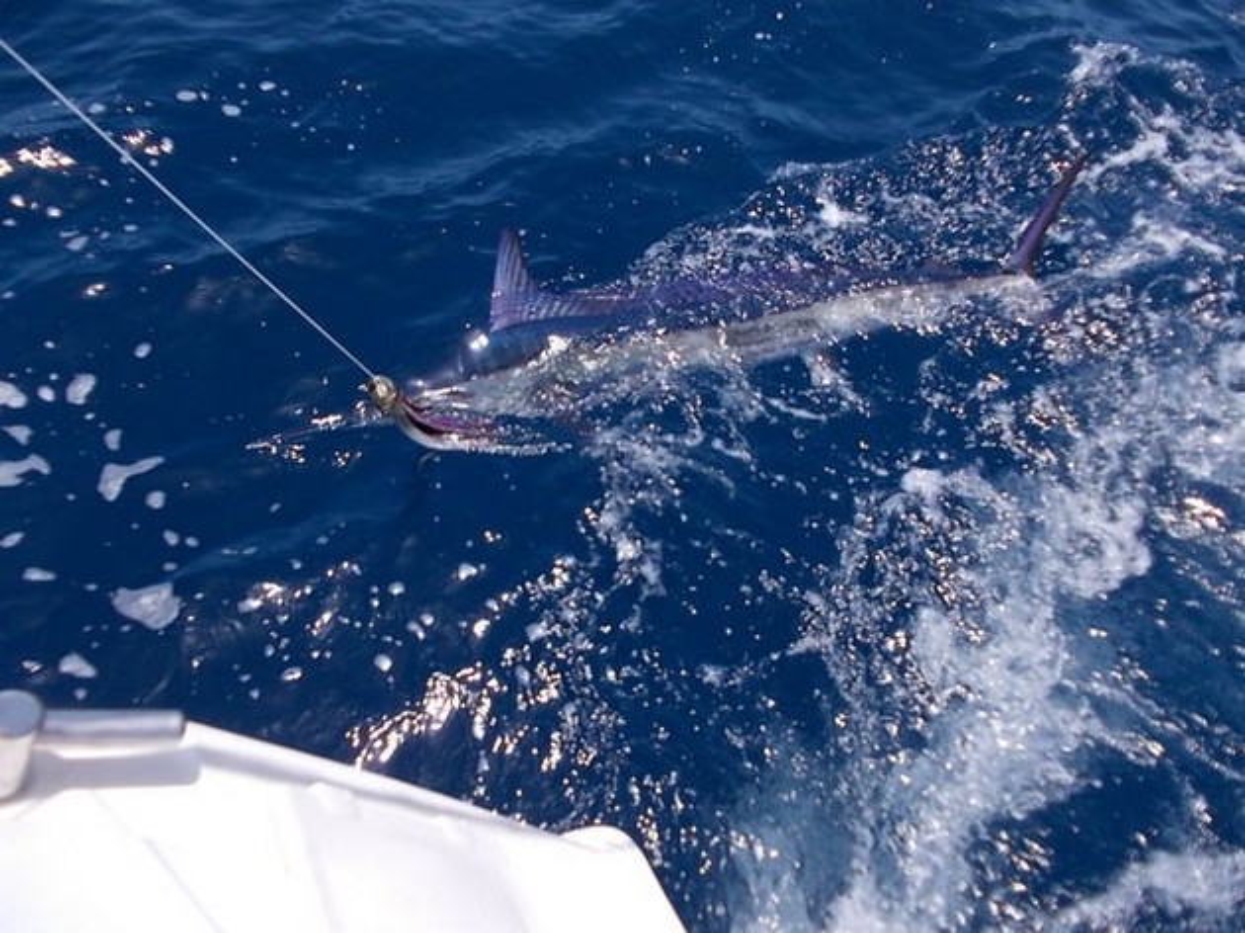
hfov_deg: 63.5
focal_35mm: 28
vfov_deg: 49.7
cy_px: 466
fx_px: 1007
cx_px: 622
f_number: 2.7
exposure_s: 1/1250
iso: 80
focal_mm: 4
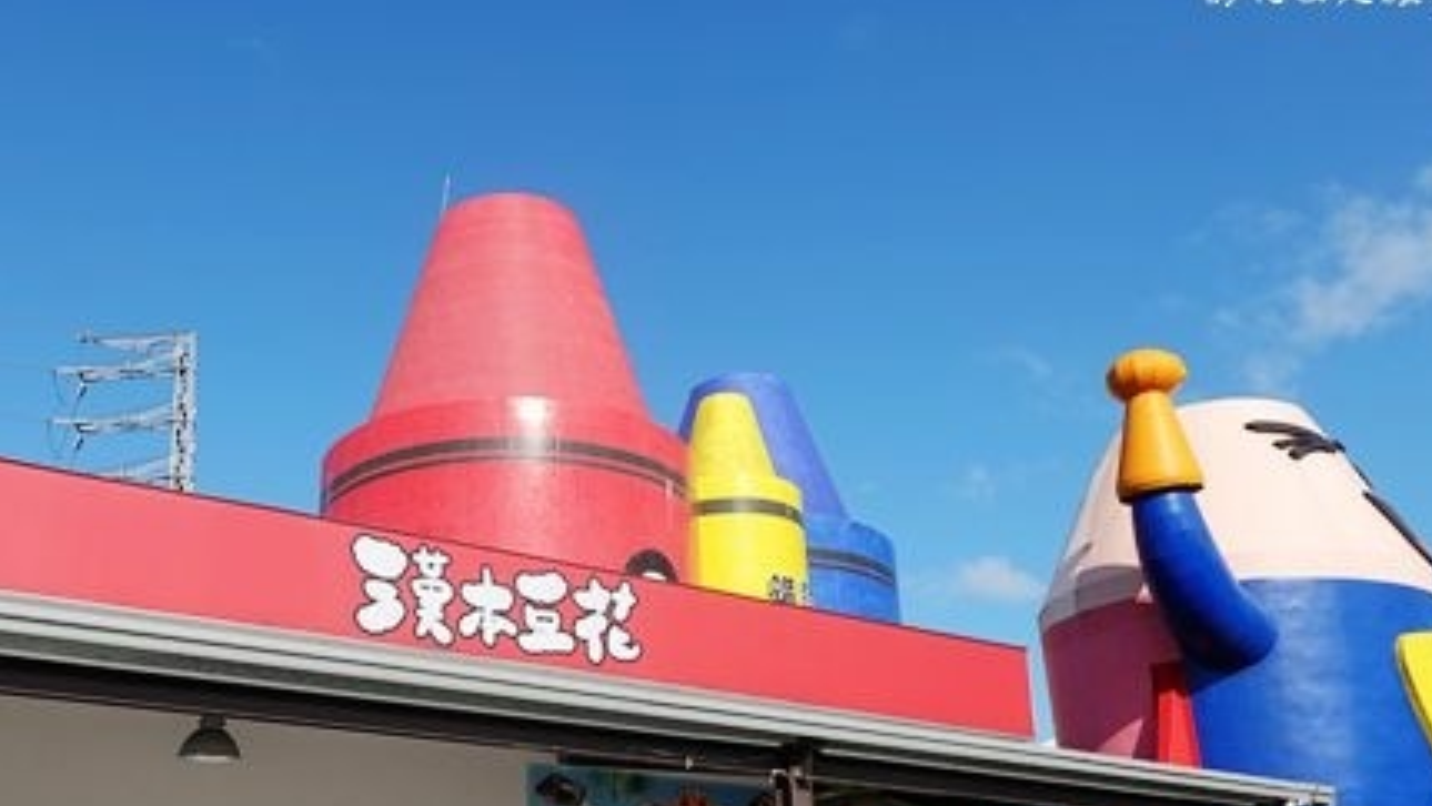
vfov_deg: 30.9
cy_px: 558
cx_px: 536
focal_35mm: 38
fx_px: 1443
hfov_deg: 52.2
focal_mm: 9
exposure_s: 1/640
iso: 125
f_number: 5.6
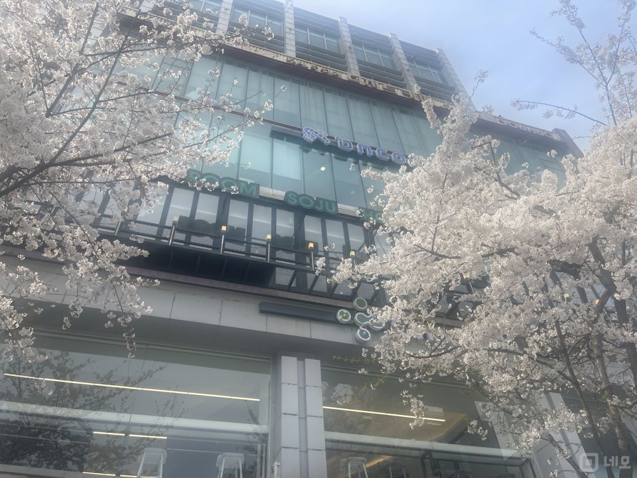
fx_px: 460
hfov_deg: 69.4
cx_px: 318
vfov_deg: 54.9
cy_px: 239
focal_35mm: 25
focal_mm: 5.1
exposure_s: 1/1513
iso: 32
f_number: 1.6
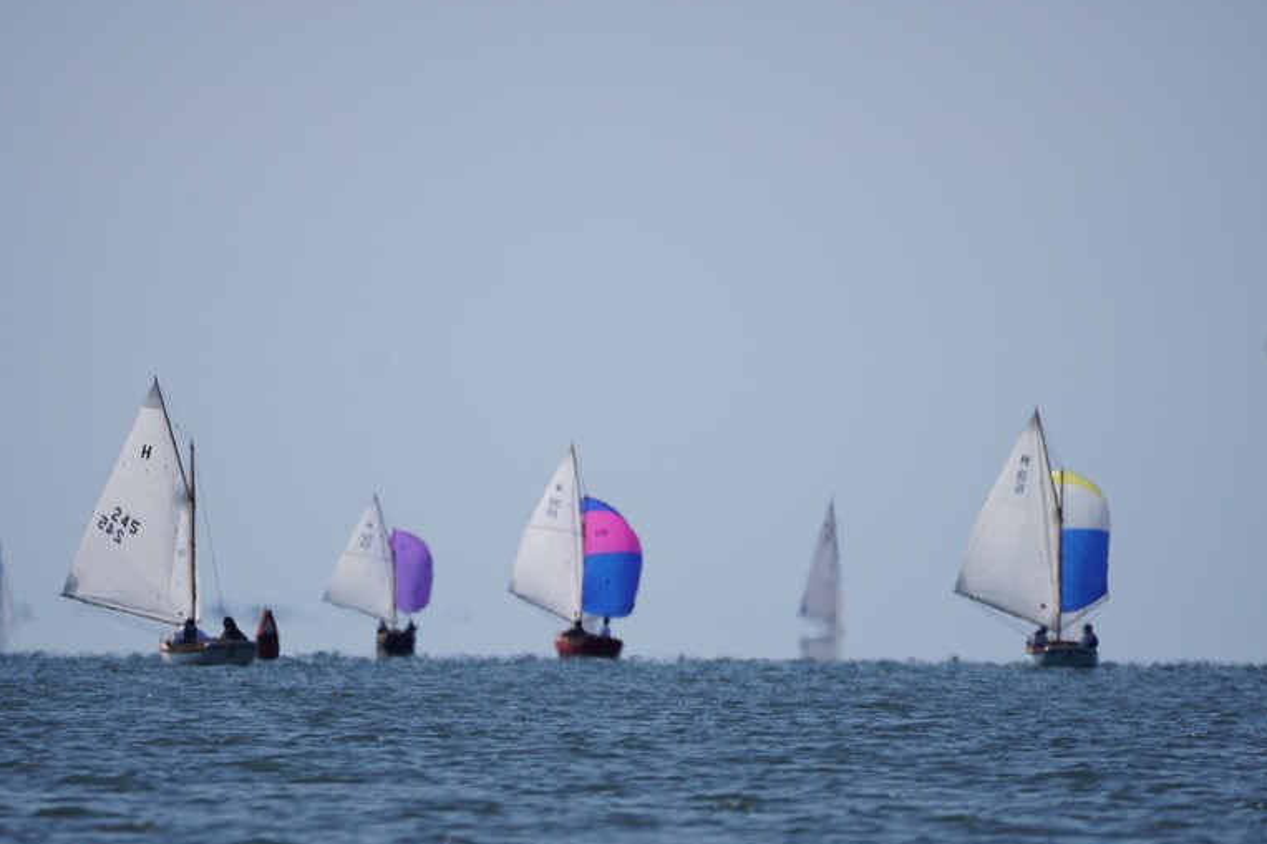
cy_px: 422
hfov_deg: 2.2
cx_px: 624
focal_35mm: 943
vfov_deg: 1.5
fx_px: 33179
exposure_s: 1/1250
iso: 160
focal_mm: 600
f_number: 6.3
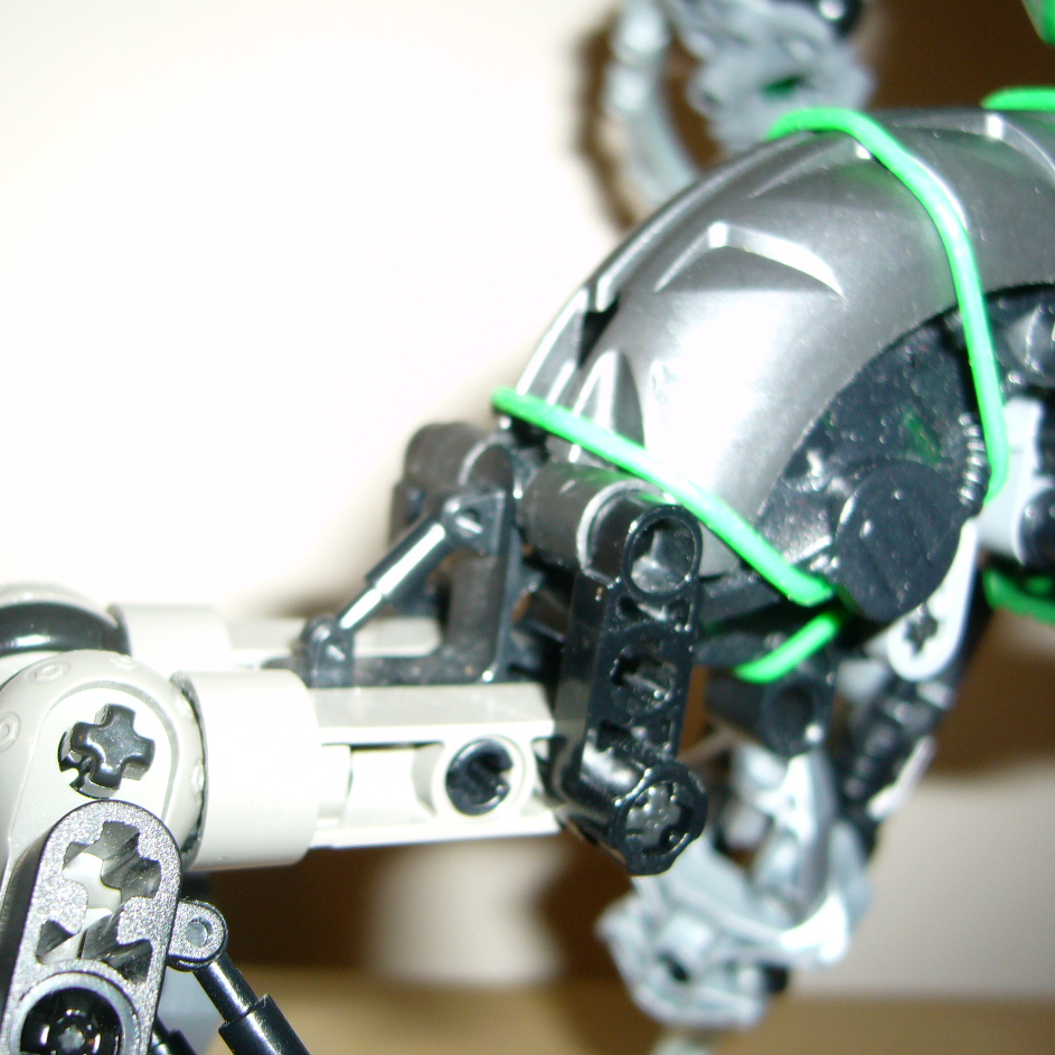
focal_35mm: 42
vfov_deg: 40.0
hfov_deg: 40.0
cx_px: 500
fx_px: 1448
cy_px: 522
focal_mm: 5.8
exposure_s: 1/30
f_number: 2.8
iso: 100
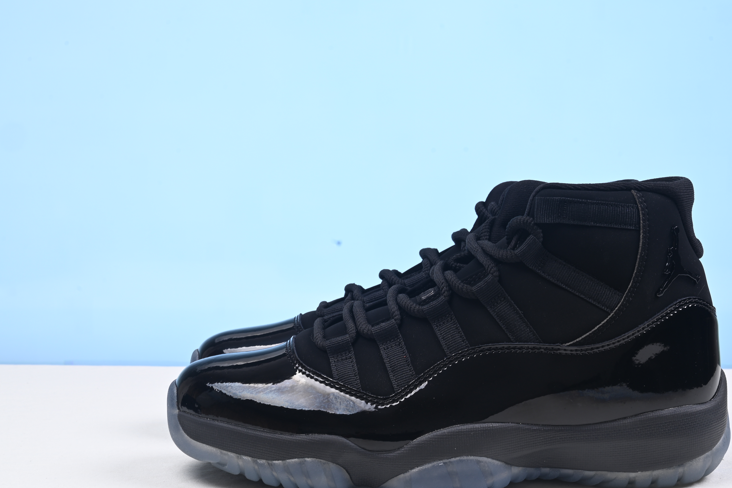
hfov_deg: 36.8
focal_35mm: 54
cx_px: 398
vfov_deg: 25.0
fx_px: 1098
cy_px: 304
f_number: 16
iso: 100
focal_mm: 40
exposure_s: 1/2
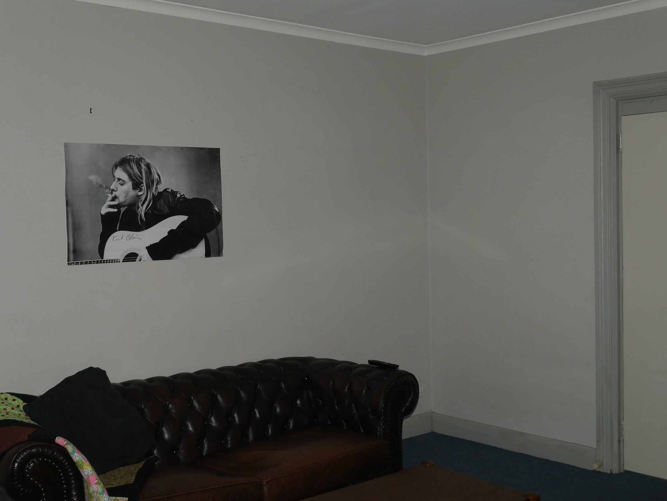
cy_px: 250
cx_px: 334
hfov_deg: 41.2
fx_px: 887
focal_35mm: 46
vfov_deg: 31.5
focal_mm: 23
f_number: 5.1
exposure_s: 1/60
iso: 800
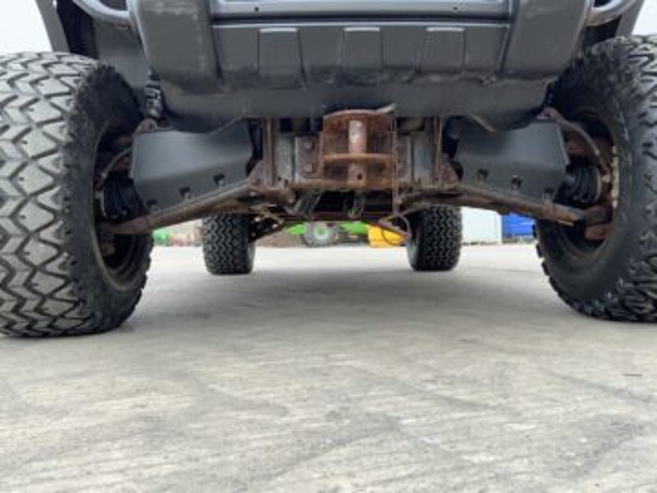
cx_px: 328
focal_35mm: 29
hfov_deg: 61.7
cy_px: 246
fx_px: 550
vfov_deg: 48.2
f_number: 1.8
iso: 16
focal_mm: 3
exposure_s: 1/152
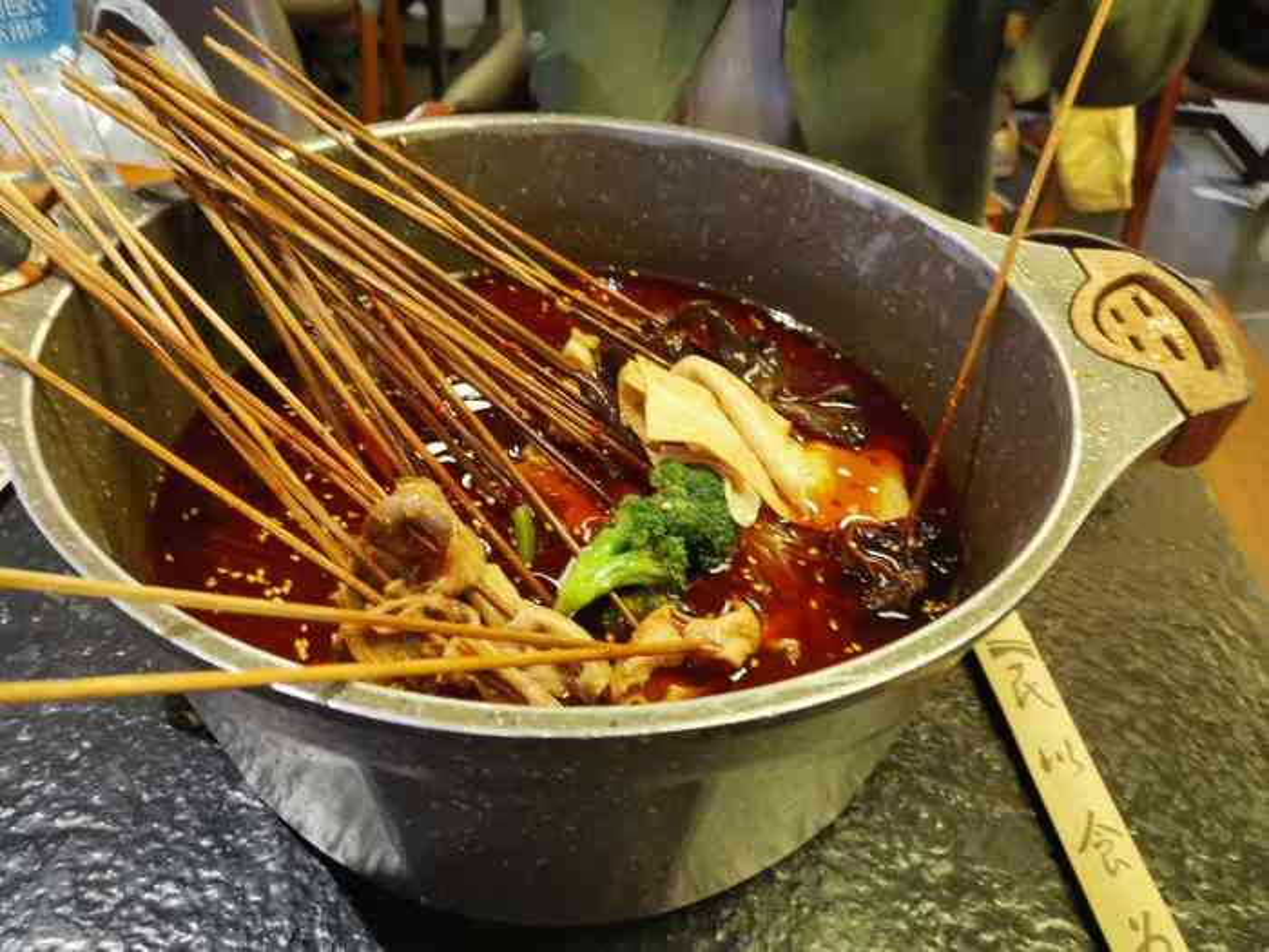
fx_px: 953
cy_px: 476
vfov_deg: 53.1
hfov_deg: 67.3
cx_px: 634
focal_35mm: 26
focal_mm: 5.5
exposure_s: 1/25
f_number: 1.8
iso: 400
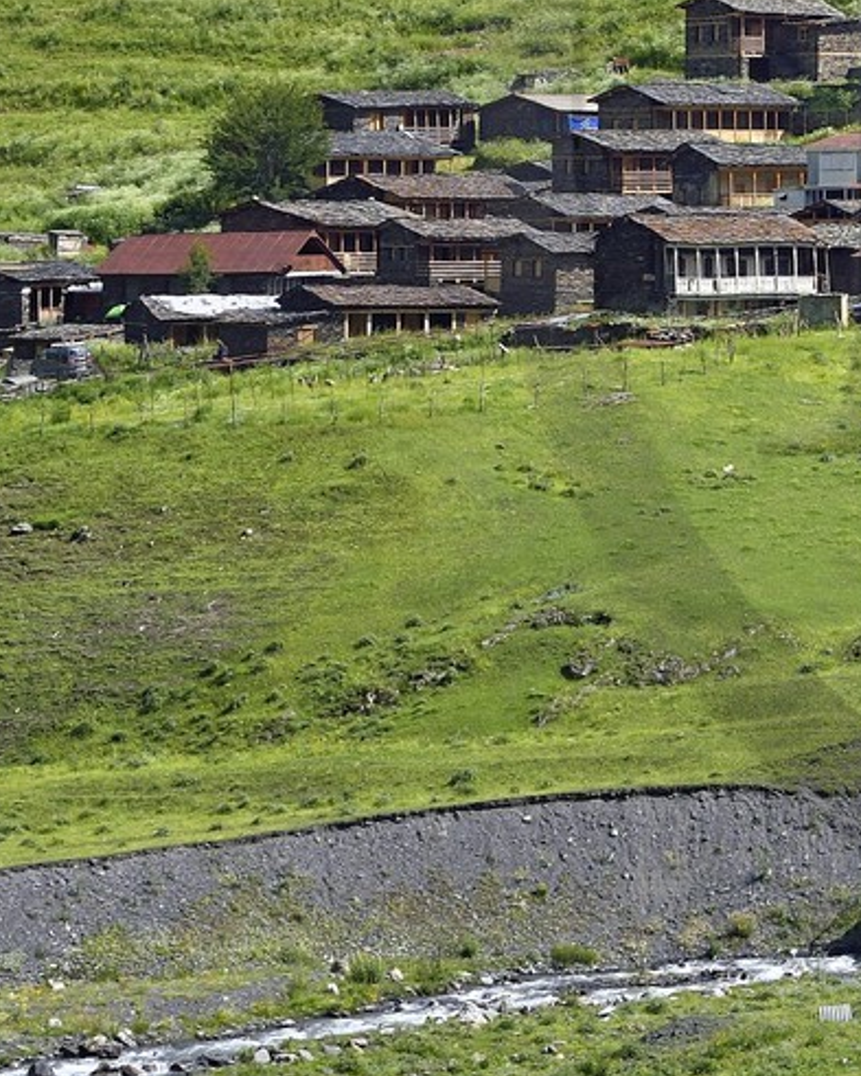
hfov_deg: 6.6
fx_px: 7292
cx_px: 1376
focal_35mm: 229
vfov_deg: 8.4
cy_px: 99
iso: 200
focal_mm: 75
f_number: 11
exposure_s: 1/250
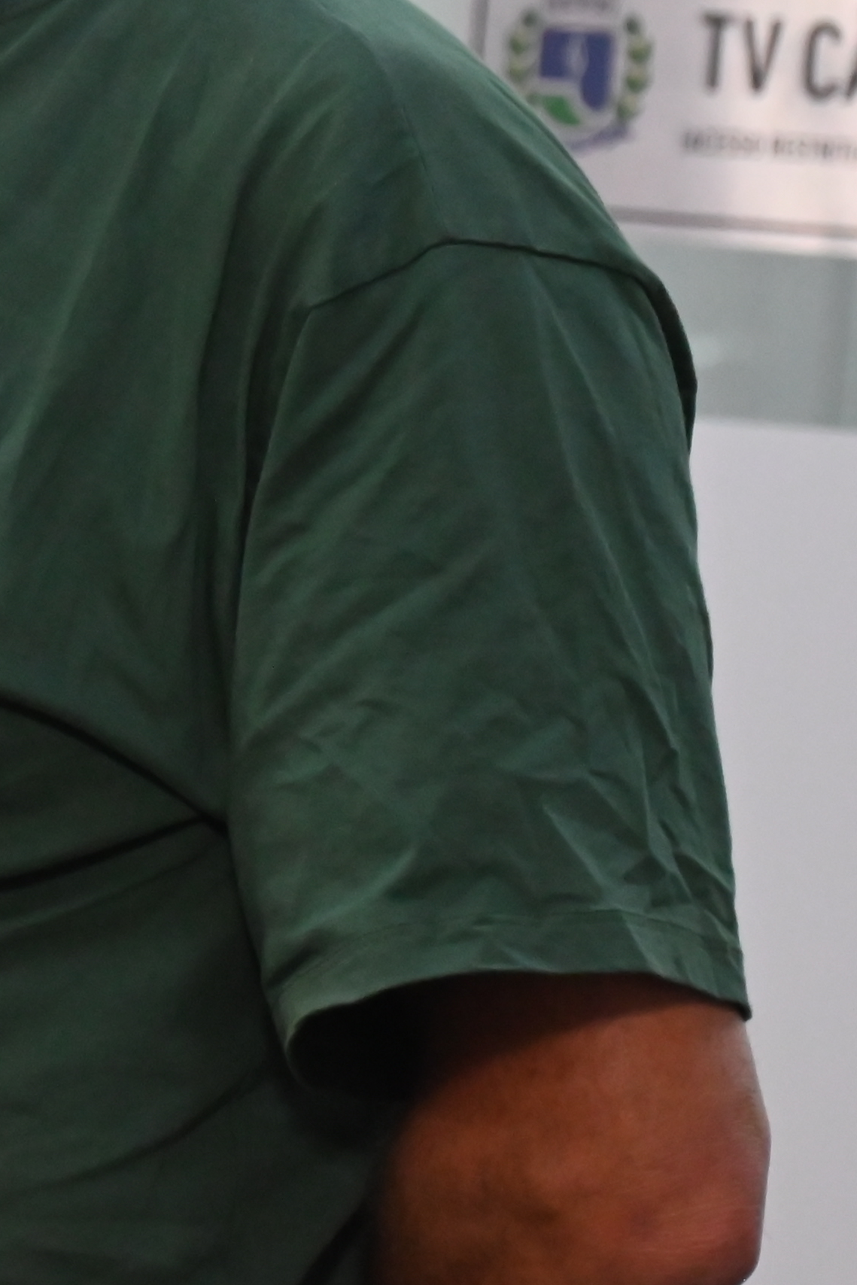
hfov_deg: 3.0
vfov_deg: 4.5
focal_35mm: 458
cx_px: -485
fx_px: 16350
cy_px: 198
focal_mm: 130
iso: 3200
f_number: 6.3
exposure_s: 1/100
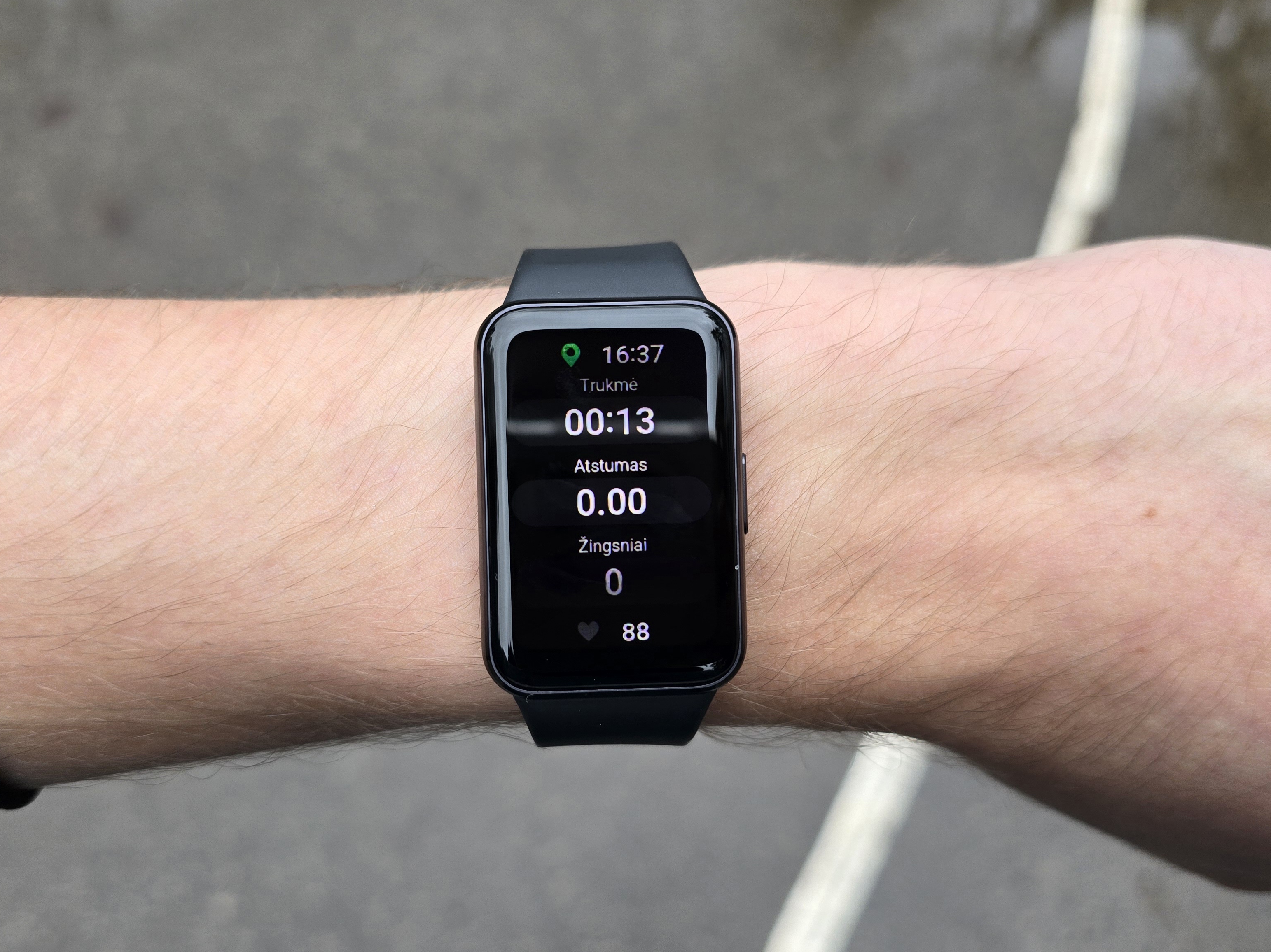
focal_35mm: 24
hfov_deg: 71.6
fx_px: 881
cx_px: 612
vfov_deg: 56.8
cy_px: 494
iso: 40
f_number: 1.7
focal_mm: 6.3
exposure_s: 1/182
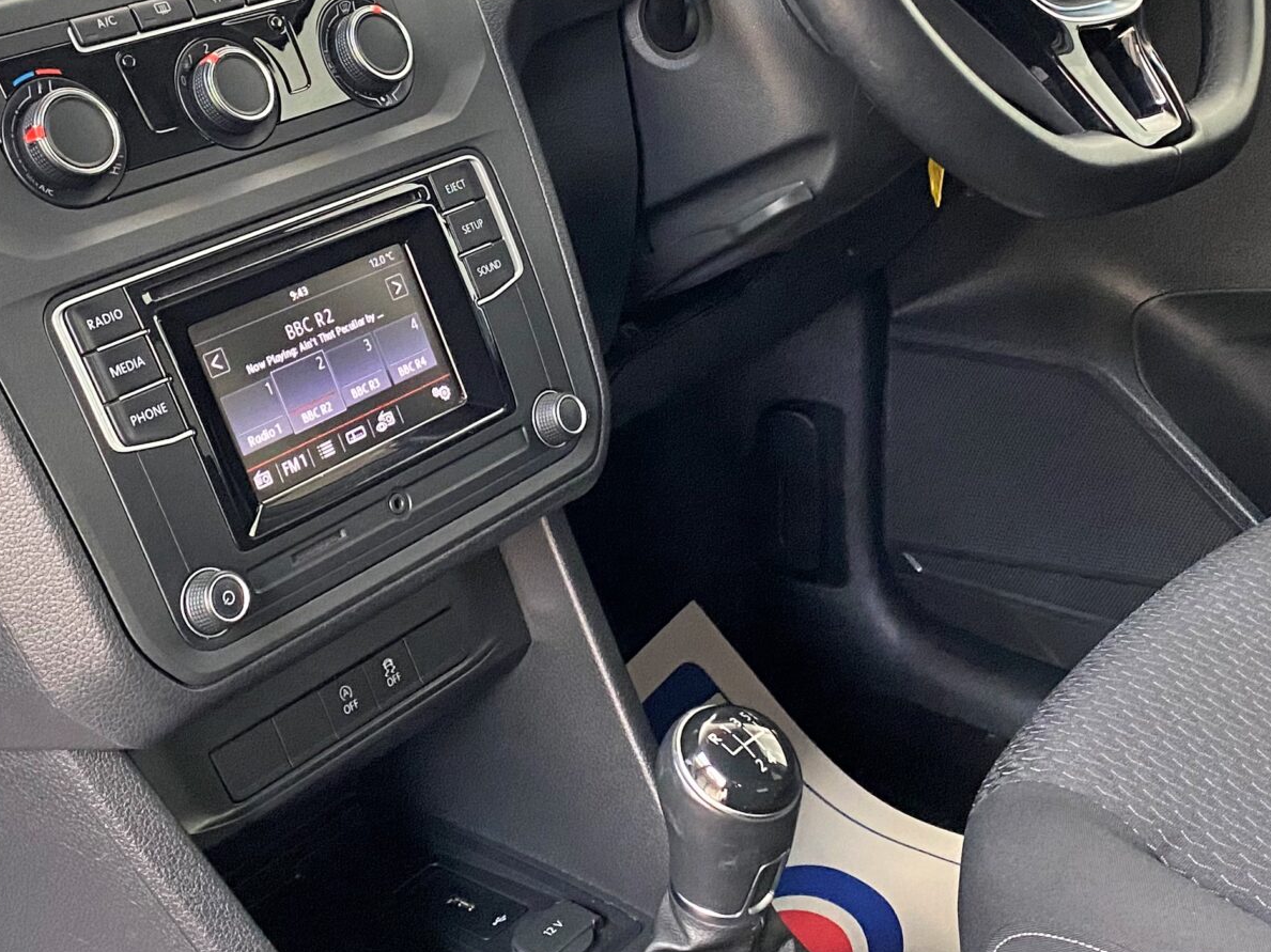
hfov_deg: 34.3
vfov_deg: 25.8
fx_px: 2056
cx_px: 569
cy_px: 263
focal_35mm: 56
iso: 320
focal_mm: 4.25
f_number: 1.8
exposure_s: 1/50
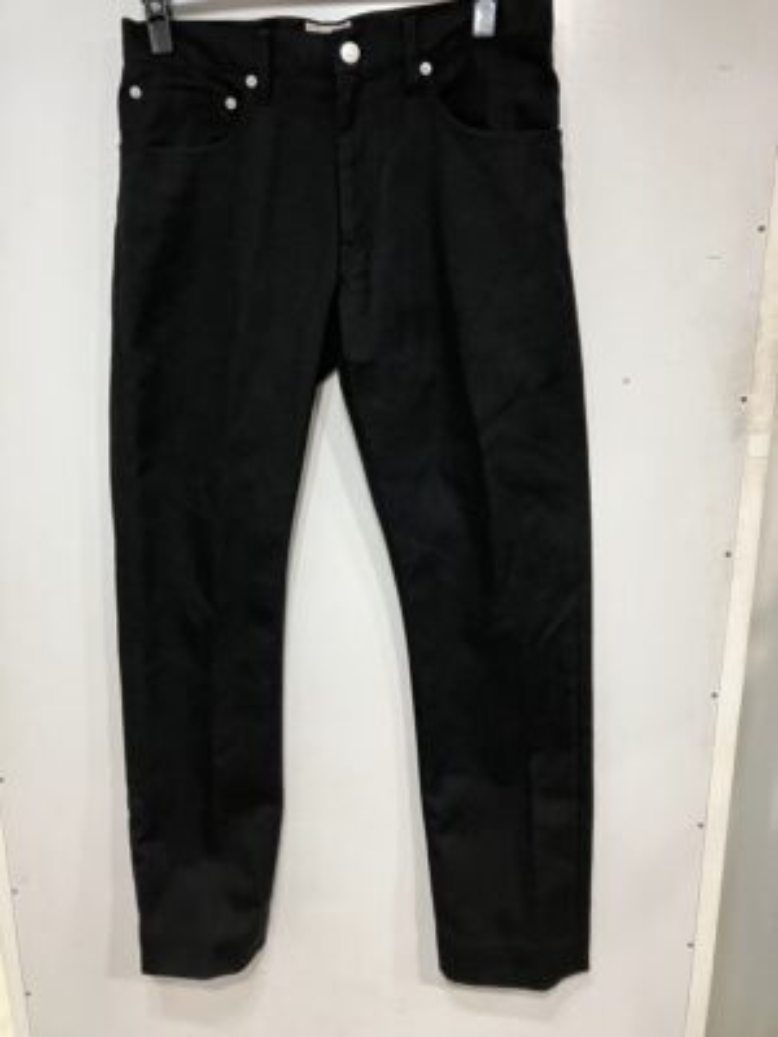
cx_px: 389
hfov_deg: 49.7
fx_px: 839
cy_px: 518
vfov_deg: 63.4
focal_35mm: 28
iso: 125
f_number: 1.8
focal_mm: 3.99
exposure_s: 1/50
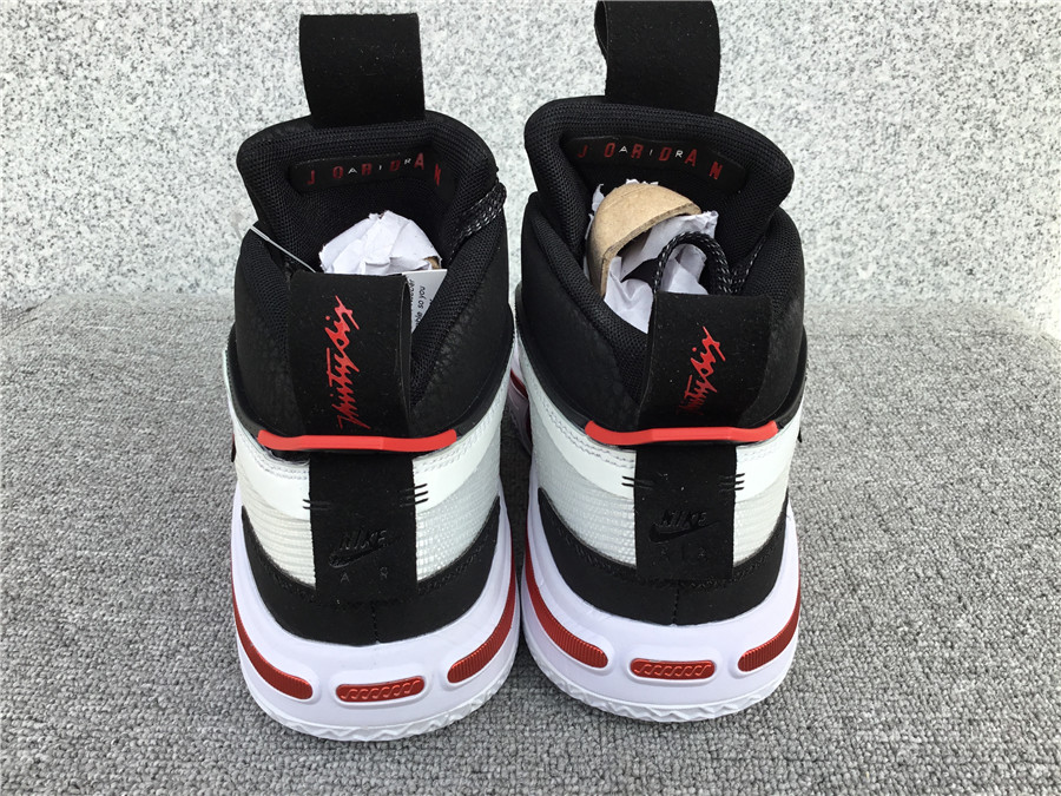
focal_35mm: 31
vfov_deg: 45.4
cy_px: 398
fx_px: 950
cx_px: 530
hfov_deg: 58.4
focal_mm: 3.3
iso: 25
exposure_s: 1/440
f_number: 2.4
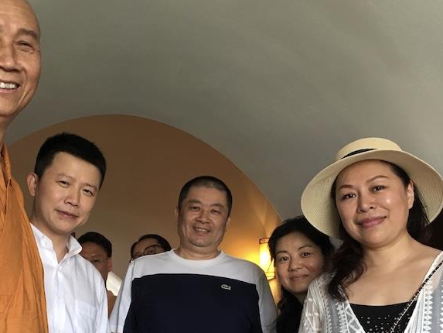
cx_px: 143
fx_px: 691
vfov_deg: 26.7
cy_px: 247
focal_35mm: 54
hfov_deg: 35.2
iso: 64
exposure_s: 1/33
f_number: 2.2
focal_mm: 4.15
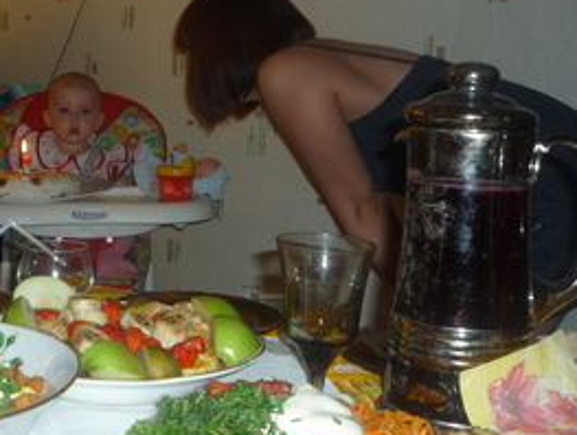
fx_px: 885
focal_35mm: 53
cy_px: 165
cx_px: 140
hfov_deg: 35.3
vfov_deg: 27.5
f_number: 3.3
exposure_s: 1/30
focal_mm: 5.3
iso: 100
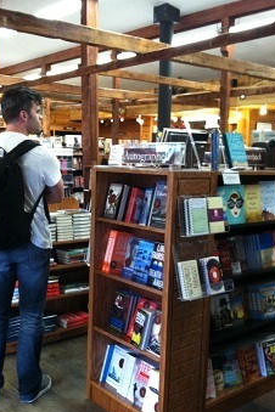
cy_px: 215
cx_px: 113
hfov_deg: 31.1
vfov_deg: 45.4
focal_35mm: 43
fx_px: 493
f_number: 2.8
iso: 250
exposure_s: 1/15
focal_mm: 3.85
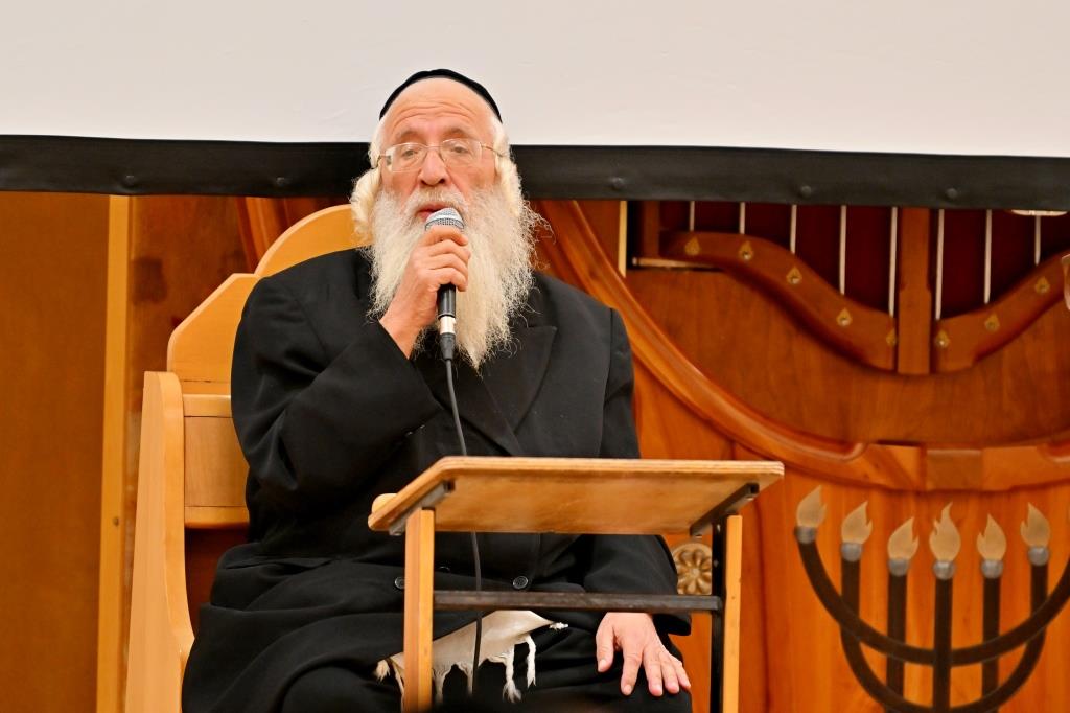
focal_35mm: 300
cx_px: 535
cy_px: 356
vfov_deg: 4.6
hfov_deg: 6.9
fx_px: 8913
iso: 640
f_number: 2.8
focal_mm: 200
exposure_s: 1/250
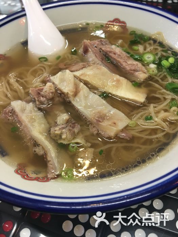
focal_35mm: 29
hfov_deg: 48.2
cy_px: 118
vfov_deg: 61.7
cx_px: 89
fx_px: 199
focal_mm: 4.15
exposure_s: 1/33
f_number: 2.2
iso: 100
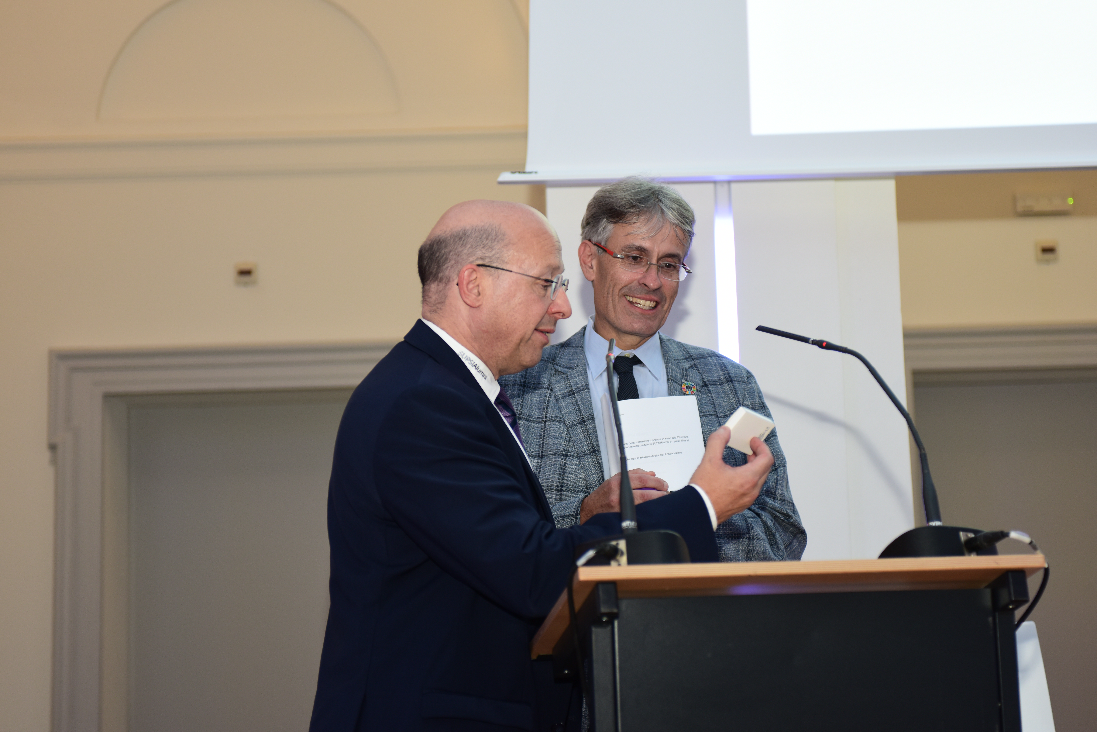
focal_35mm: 70
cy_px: 366
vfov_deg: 19.5
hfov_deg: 28.8
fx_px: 2134
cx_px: 548
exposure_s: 1/60
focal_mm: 70
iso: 500
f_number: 3.2
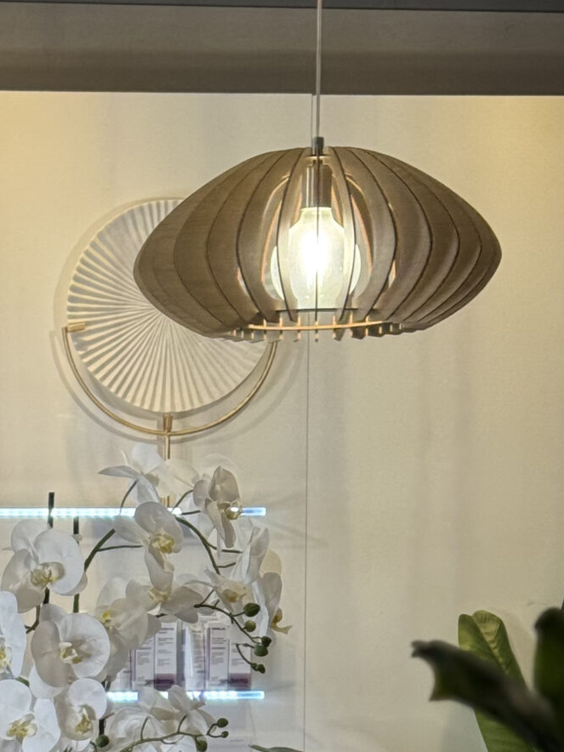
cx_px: -55
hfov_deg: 10.5
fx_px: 3020
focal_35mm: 139
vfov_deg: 13.7
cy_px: 955
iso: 64
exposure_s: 1/169
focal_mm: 6.76
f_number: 1.78
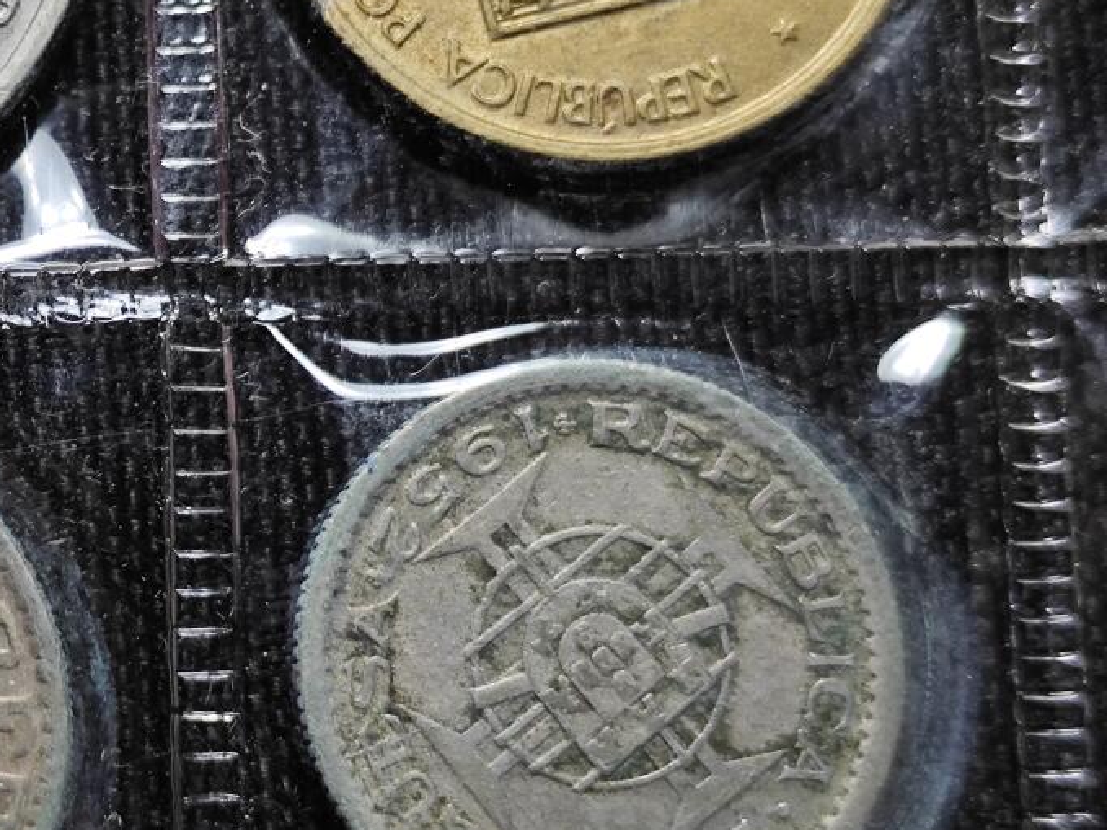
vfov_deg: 14.6
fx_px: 3229
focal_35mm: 101
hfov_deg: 19.0
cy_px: 295
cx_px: 31
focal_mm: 5.84
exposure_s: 1/98.3
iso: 125
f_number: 1.6
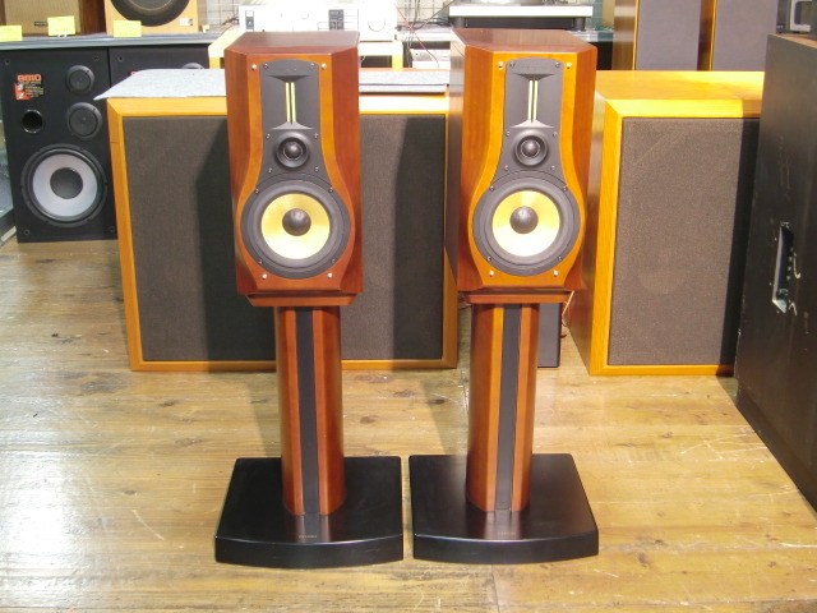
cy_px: 306
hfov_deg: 41.2
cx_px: 408
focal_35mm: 46
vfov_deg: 31.5
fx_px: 1086
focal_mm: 8.2
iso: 200
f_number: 3.3
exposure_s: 1/6
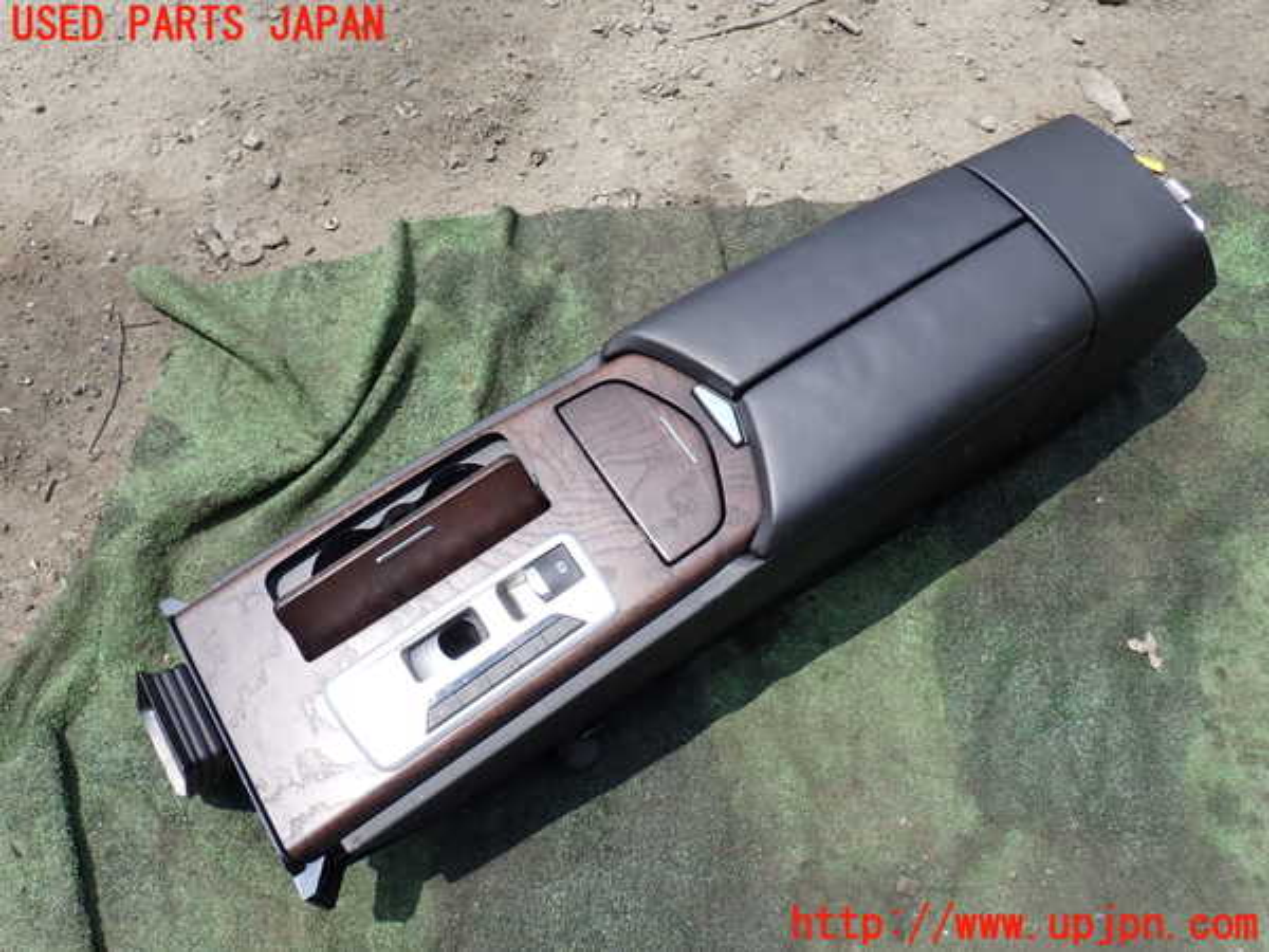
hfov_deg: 60.0
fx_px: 1100
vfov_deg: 46.8
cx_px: 634
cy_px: 476
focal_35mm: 30
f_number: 3.2
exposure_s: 1/800
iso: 100
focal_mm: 5.4
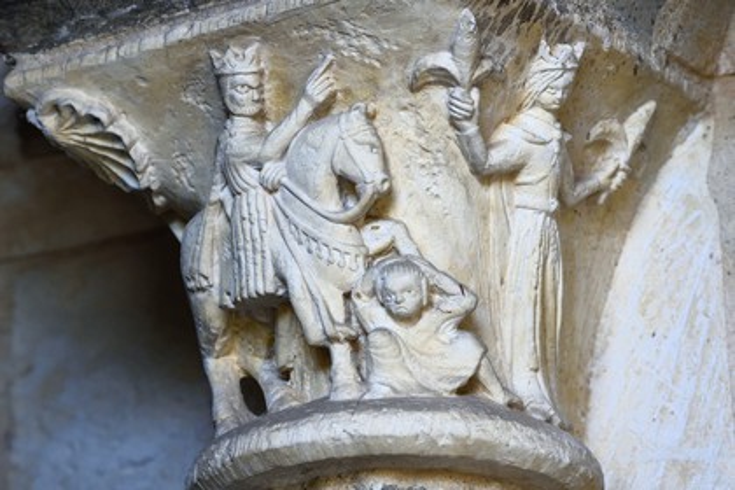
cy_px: 245
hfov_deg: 10.3
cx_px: 368
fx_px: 4083
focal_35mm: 200
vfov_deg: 6.9
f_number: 8
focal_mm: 200
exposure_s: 1/125
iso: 1600
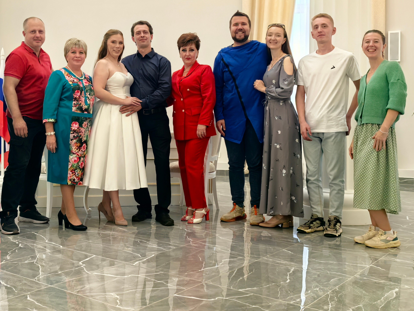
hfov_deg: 43.6
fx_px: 514
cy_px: 115
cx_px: 163
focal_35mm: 43
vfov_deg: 33.4
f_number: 2
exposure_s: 1/1692
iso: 640
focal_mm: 8.5
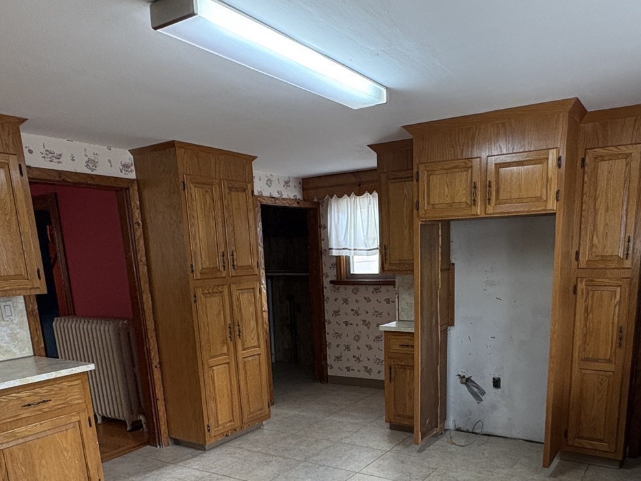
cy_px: 377
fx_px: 537
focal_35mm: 29
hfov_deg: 61.4
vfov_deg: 46.0
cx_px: 366
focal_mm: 2.22
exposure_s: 1/60
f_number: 2.2
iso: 400
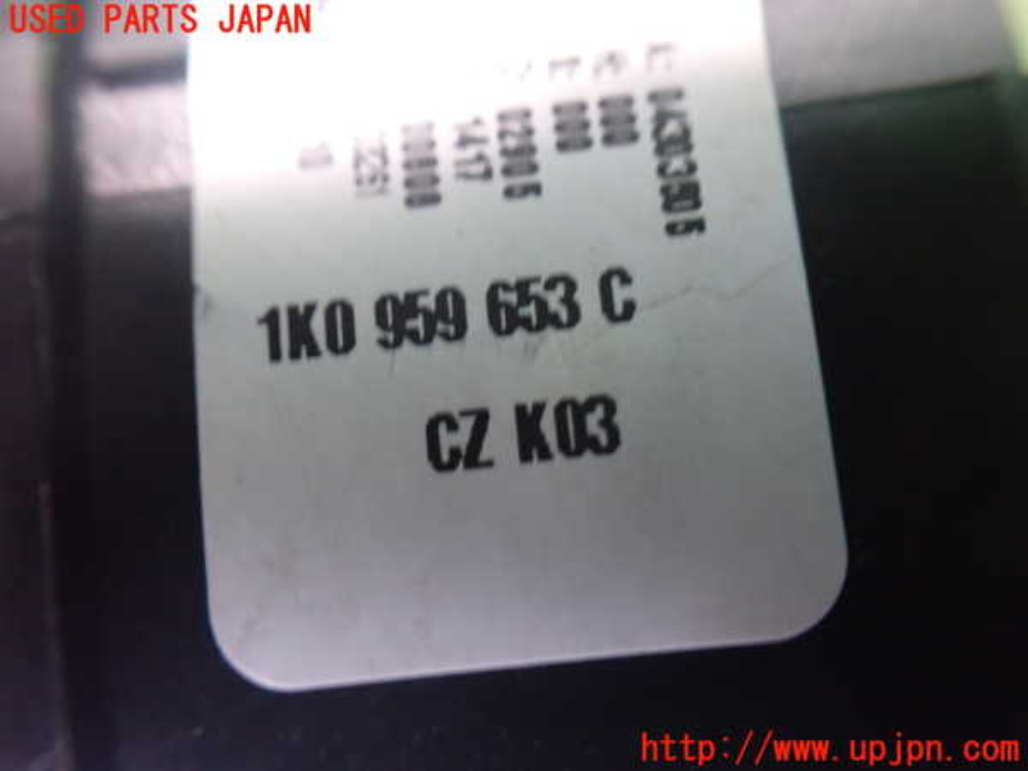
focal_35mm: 30
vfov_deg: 46.8
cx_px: 514
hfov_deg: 60.0
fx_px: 891
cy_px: 386
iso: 1000
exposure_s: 1/30
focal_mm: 5.4
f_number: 2.3
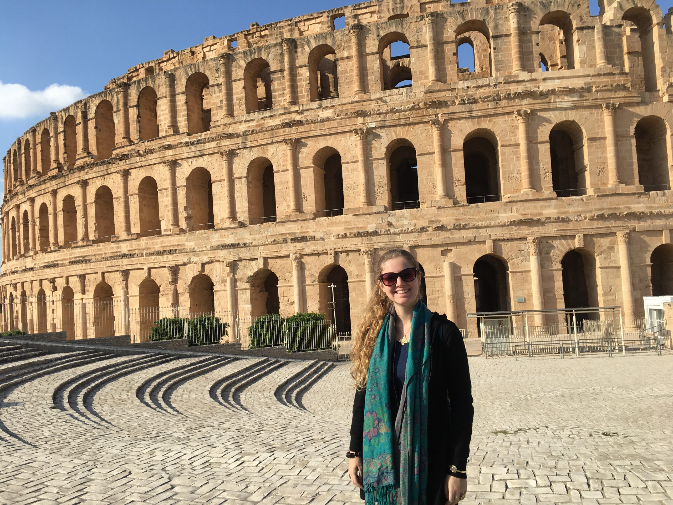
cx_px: 336
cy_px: 252
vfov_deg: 48.2
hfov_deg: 61.7
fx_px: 564
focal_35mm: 29
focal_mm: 4.15
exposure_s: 1/1538
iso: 25
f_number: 2.2
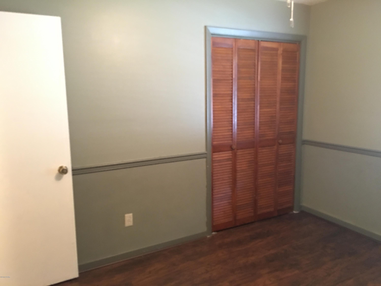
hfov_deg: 61.7
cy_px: 143
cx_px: 190
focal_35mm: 29
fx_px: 319
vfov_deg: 48.2
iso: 200
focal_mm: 4.15
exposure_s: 1/4
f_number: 2.2
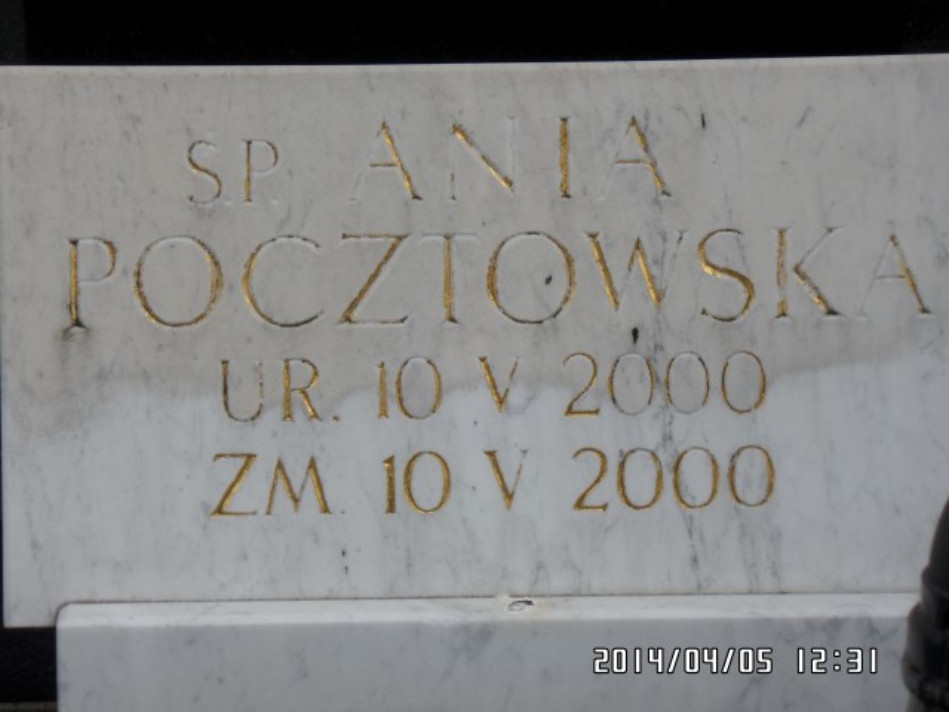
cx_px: 474
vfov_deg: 6.8
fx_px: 5949
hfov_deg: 9.1
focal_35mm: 217
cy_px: 356
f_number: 4.8
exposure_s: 1/500
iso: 100
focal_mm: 38.6
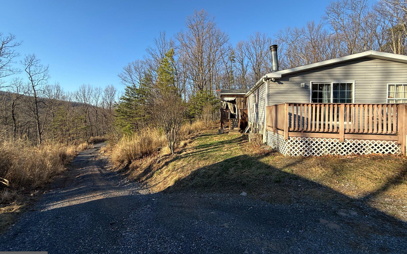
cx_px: 203
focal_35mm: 15
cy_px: 114
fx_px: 166
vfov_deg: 74.6
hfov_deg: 101.5
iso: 50
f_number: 2.2
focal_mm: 2.22
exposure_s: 1/694
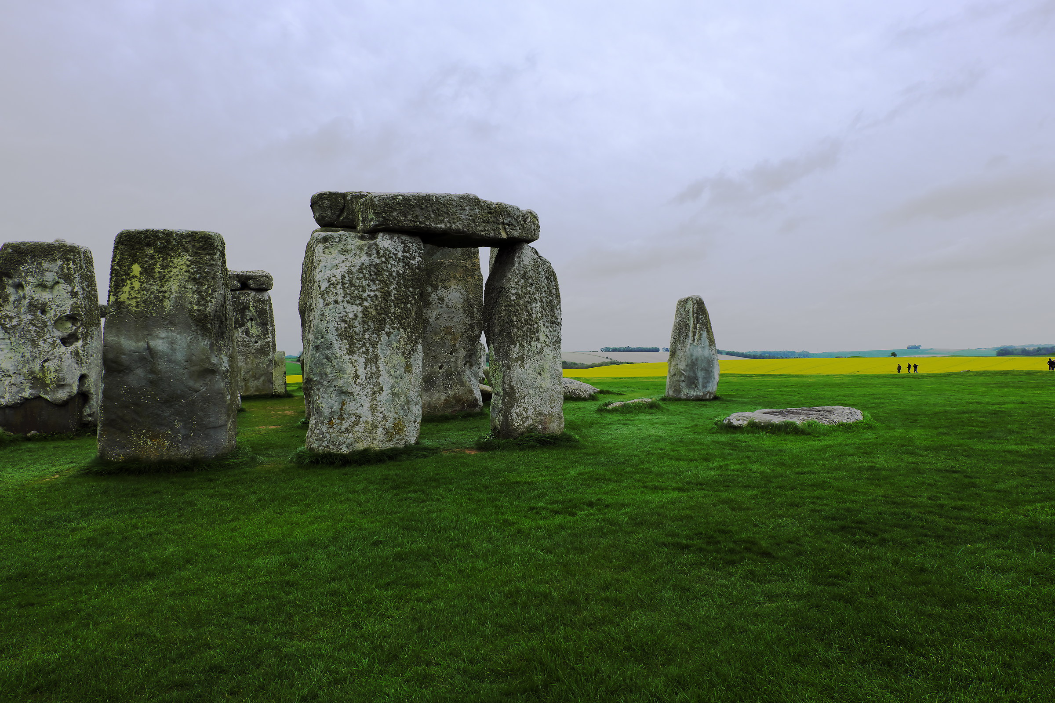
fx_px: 703
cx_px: 528
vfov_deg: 53.1
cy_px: 352
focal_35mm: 24
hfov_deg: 73.7
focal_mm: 16
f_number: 8
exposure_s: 1/340
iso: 200
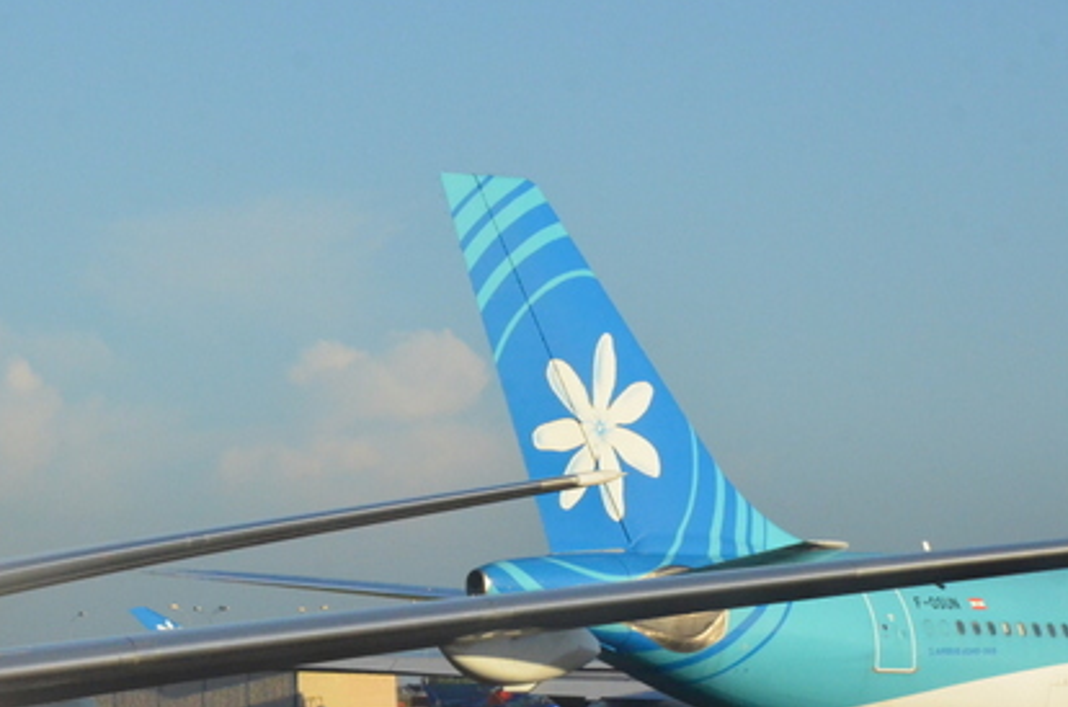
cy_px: 338
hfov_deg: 8.9
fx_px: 6867
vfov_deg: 5.9
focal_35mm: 232
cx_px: 271
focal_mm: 80
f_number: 18
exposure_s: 1/1250
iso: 2500
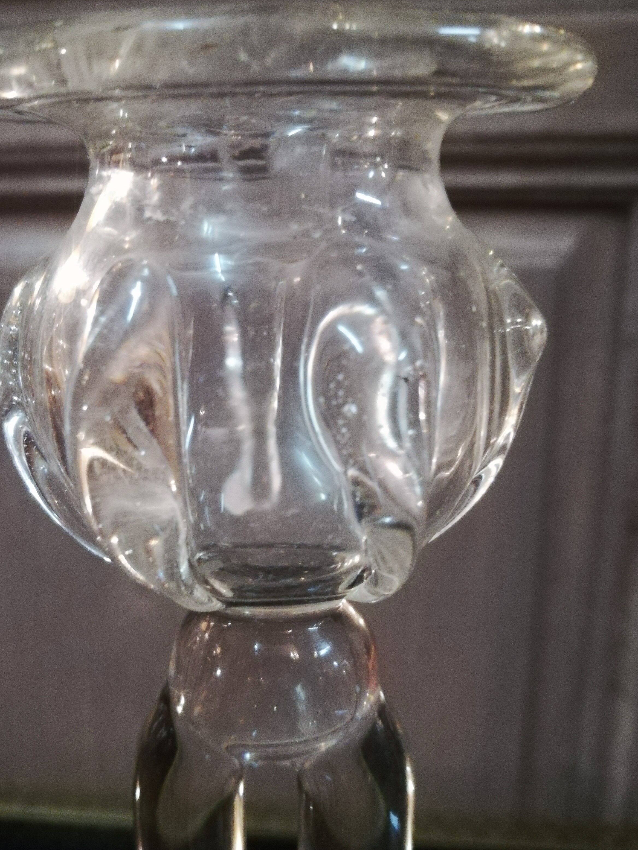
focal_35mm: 31
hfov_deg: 45.3
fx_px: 762
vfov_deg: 58.3
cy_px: 453
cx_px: 266
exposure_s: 1/14.3
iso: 1000
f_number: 2.2
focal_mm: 3.83
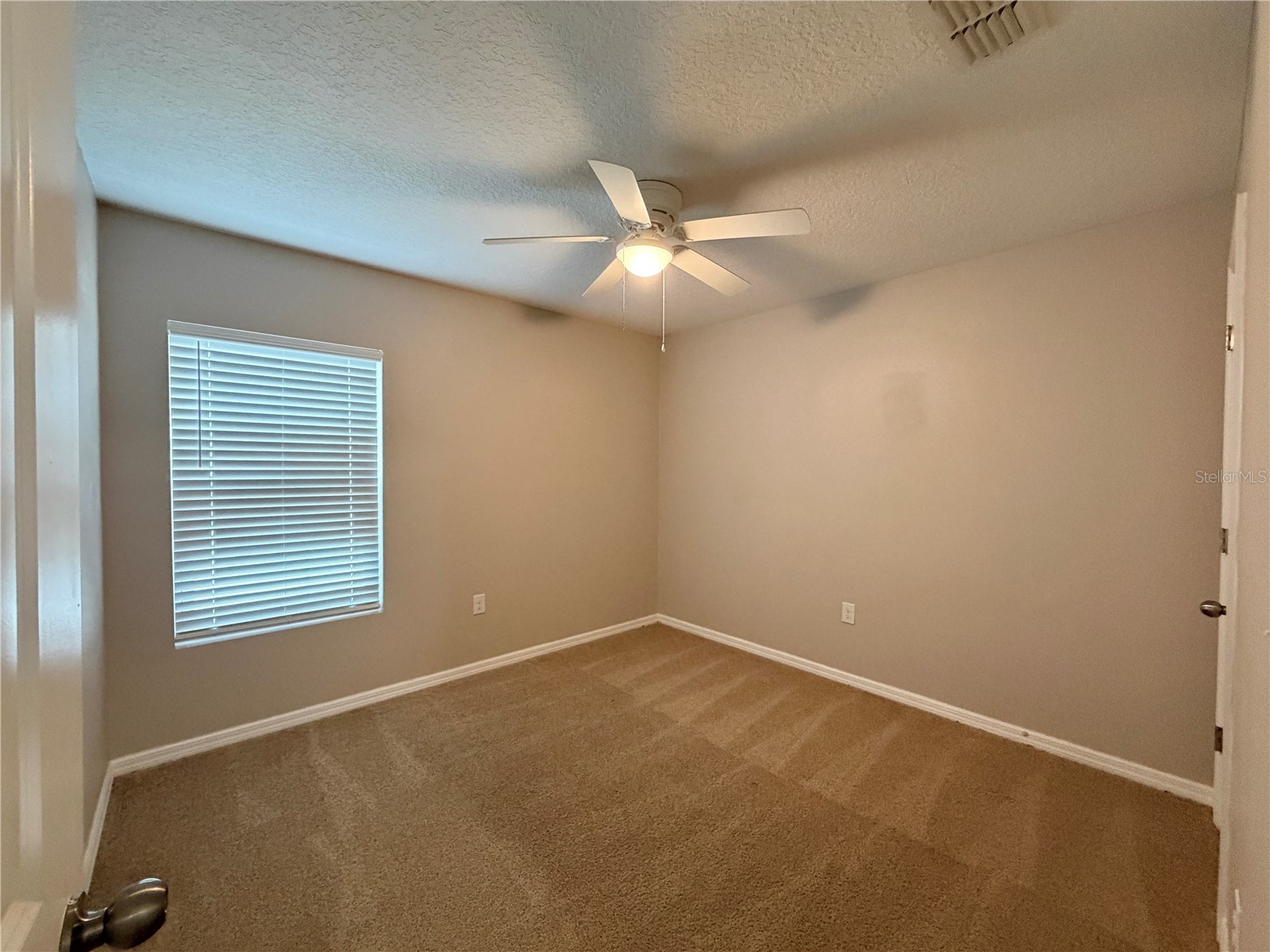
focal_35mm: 14
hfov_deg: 102.1
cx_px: 635
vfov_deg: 85.7
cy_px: 476
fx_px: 514
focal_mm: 2.22
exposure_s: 1/60
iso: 500
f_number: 2.2
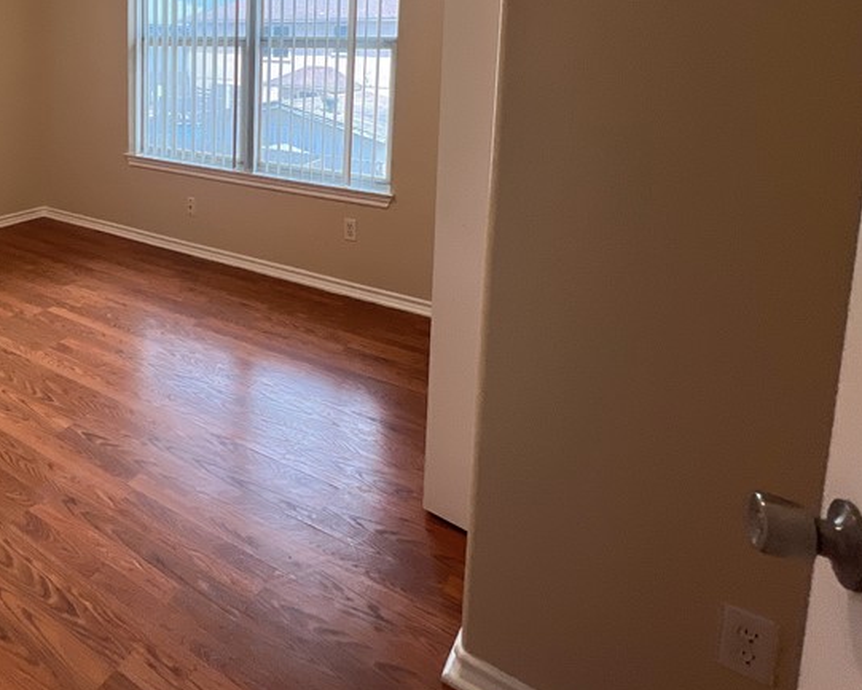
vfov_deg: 54.1
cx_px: 194
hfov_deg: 65.1
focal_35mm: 24
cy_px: 123
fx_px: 612
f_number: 1.8
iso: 160
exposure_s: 1/120
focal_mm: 1.57
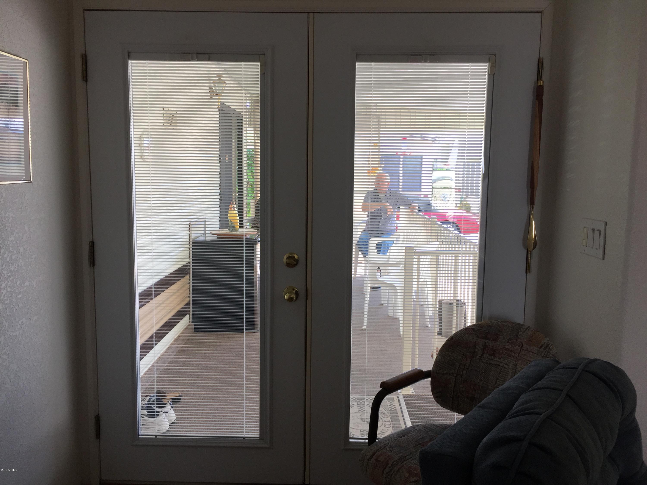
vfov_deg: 48.2
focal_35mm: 29
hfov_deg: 61.7
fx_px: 542
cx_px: 324
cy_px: 242
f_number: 2.2
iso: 50
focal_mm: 4.15
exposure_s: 1/120
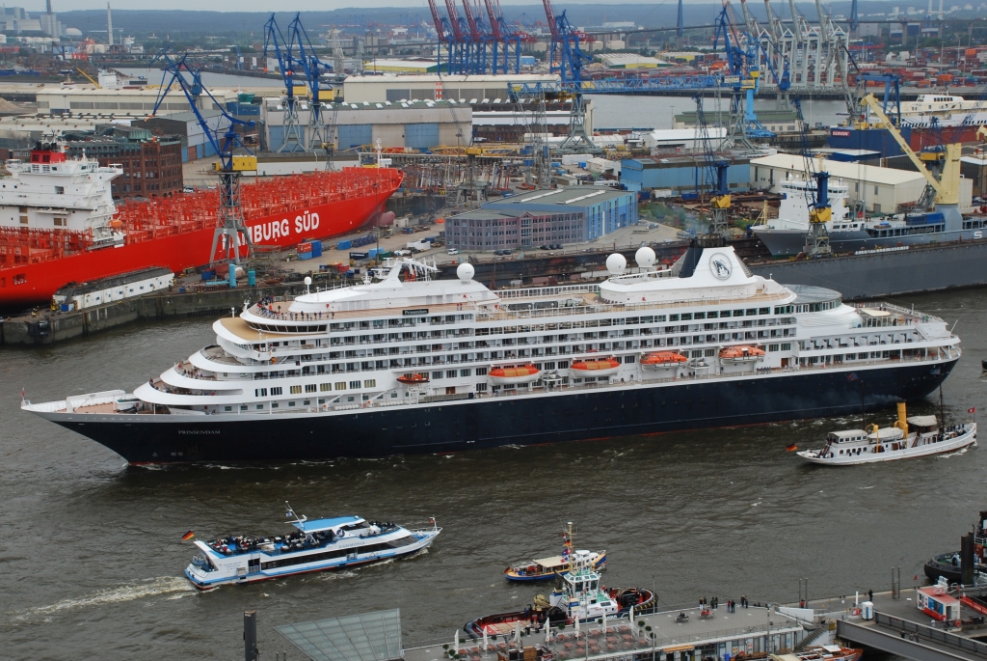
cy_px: 330
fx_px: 1564
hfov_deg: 35.0
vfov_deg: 23.8
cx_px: 494
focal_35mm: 57
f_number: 9
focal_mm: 38
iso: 200
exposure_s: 1/160
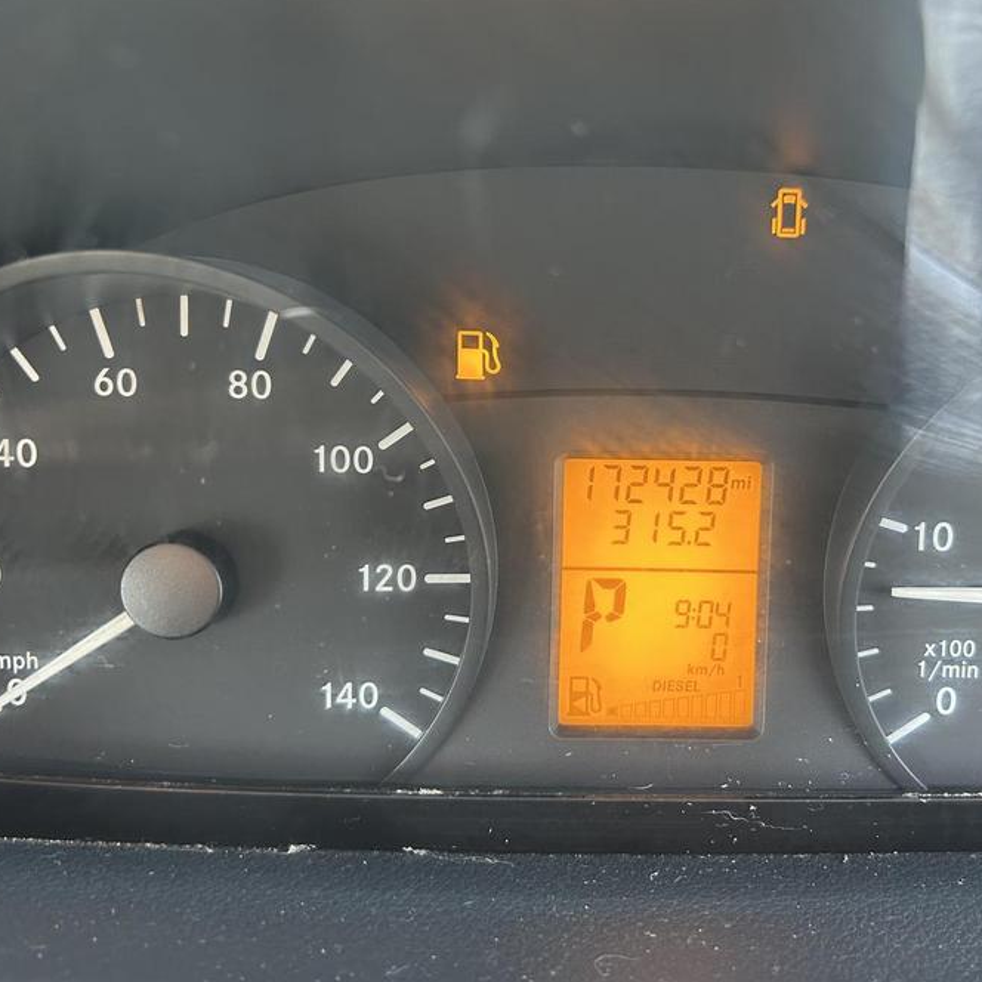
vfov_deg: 52.5
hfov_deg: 52.1
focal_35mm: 31
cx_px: 595
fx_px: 995
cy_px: 487
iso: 200
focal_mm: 5.7
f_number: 1.5
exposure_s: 1/60
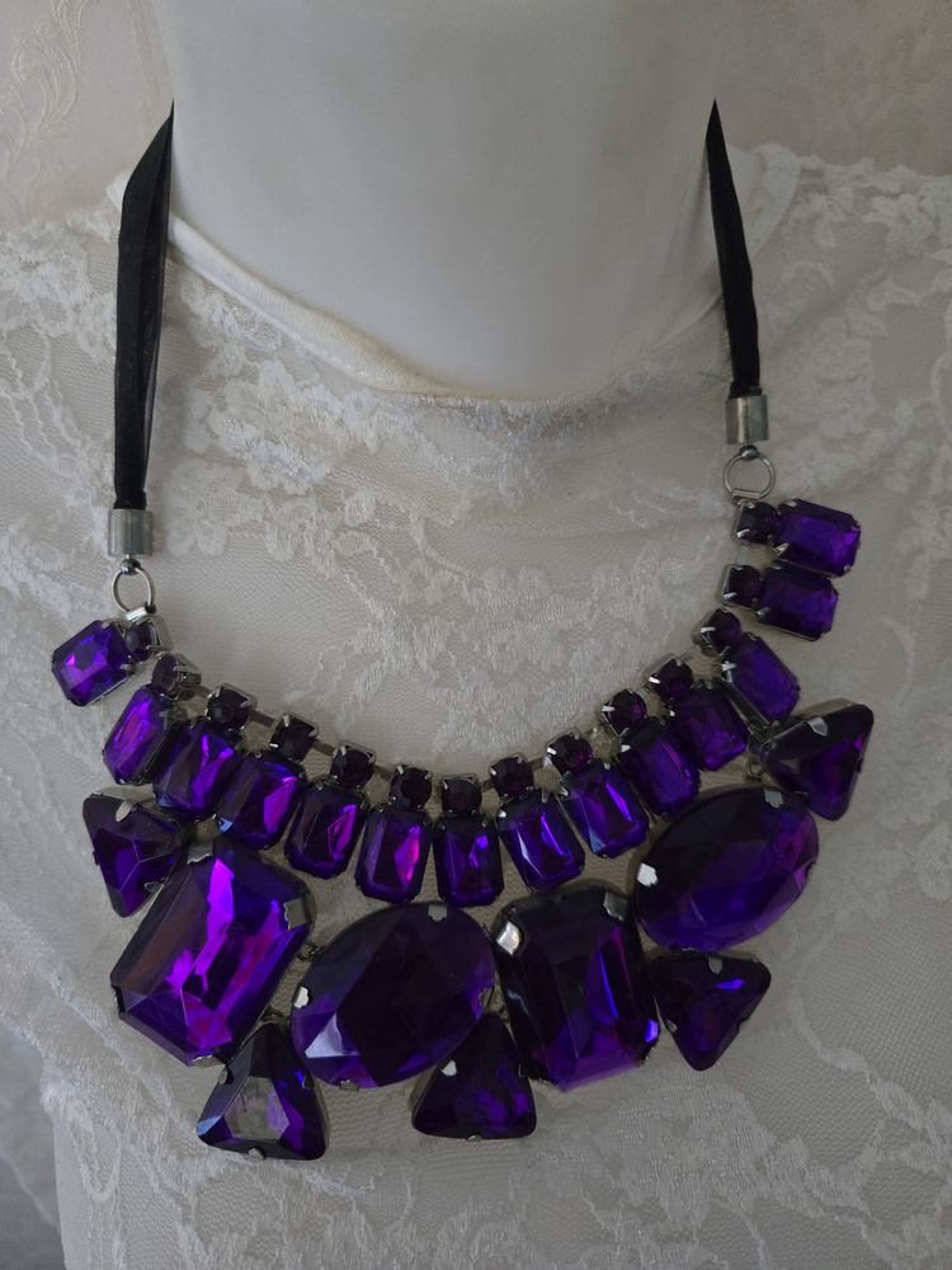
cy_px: 635
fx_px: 843
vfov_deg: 73.9
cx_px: 476
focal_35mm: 23
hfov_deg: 58.9
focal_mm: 5.4
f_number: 1.8
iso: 1250
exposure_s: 1/50
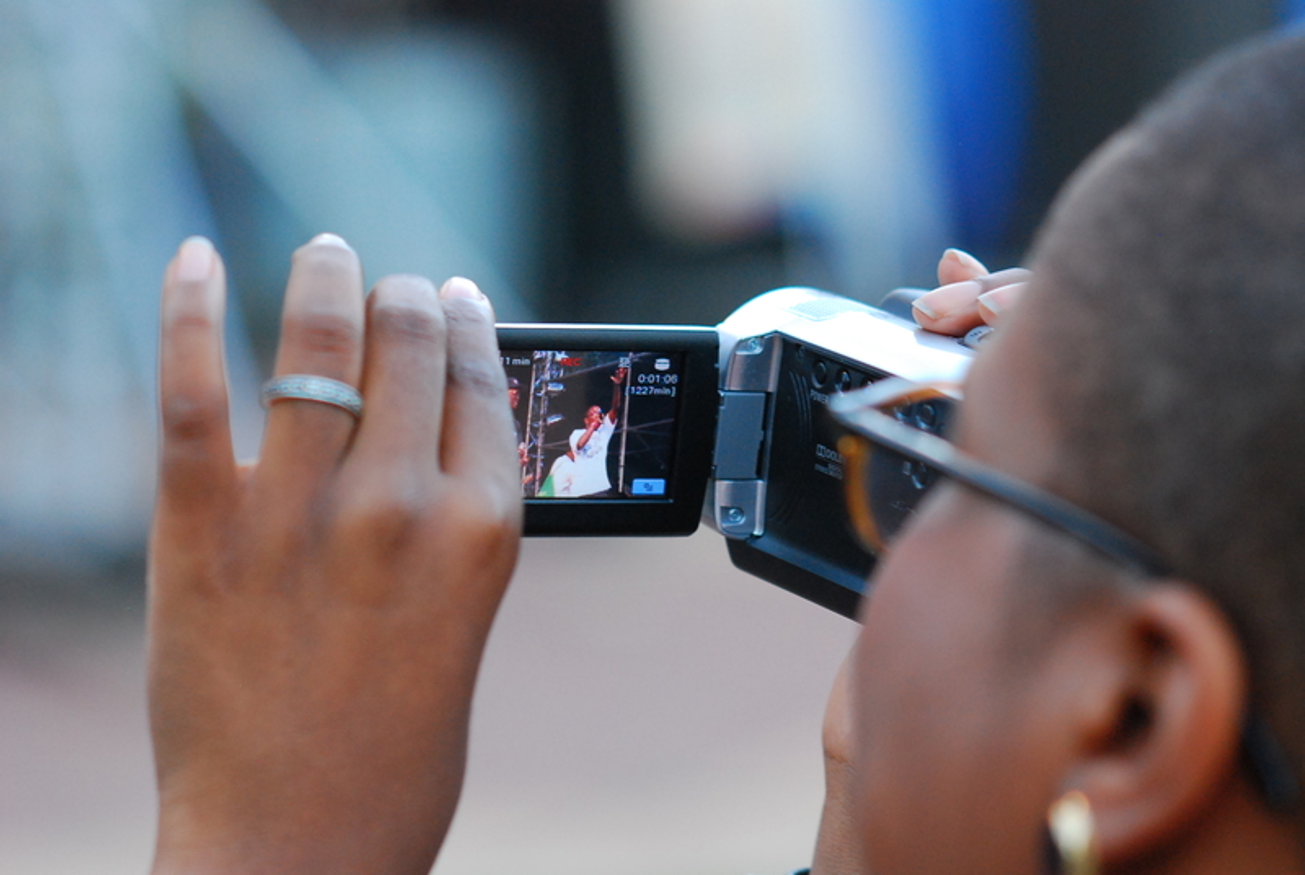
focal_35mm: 158
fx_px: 5718
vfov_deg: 8.7
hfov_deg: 13.0
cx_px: 652
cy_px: 438
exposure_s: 1/100
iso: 1000
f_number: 4
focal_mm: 105
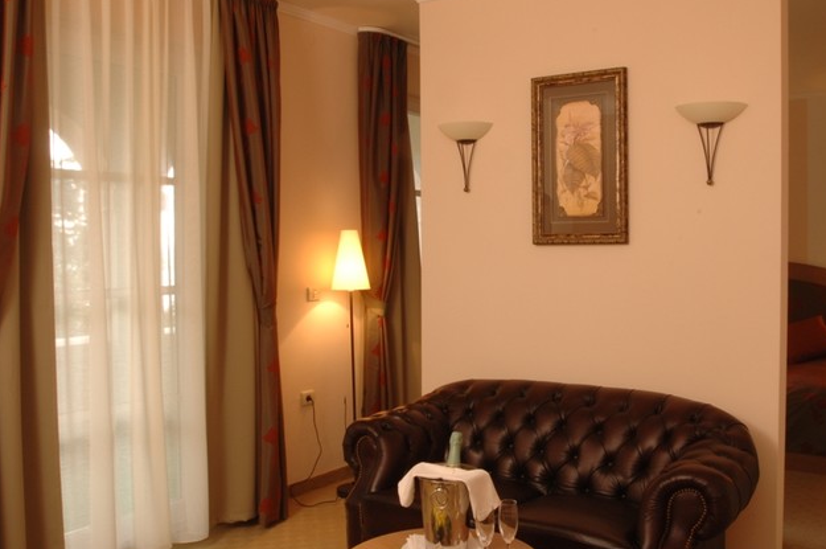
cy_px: 257
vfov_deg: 40.3
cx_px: 484
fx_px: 748
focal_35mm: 33
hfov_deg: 57.5
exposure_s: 1/1.3
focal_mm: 17
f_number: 20
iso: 200
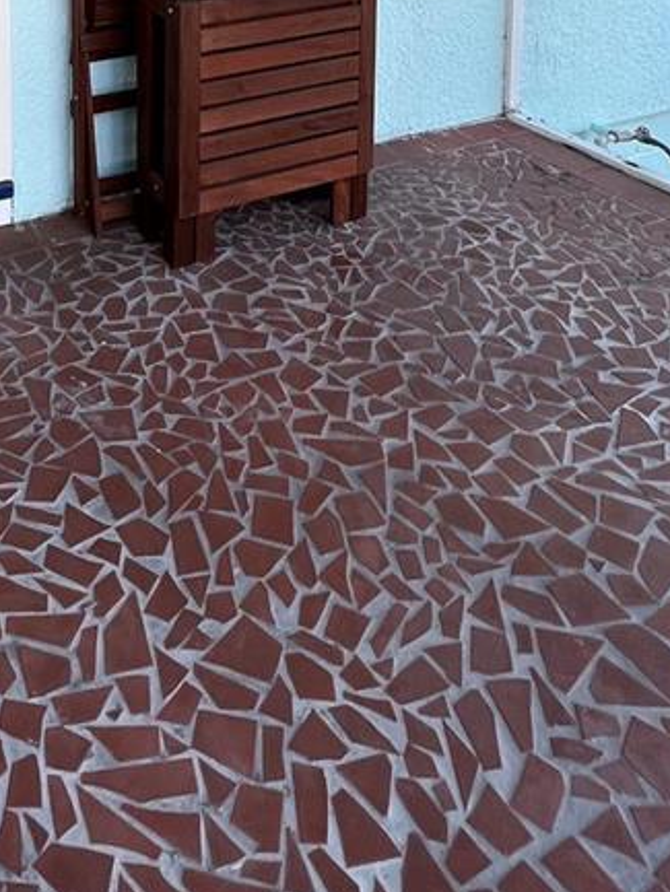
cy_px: -167
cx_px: 134
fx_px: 929
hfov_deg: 38.2
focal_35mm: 36
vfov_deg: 38.6
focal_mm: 1.57
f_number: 1.8
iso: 64
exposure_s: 1/122
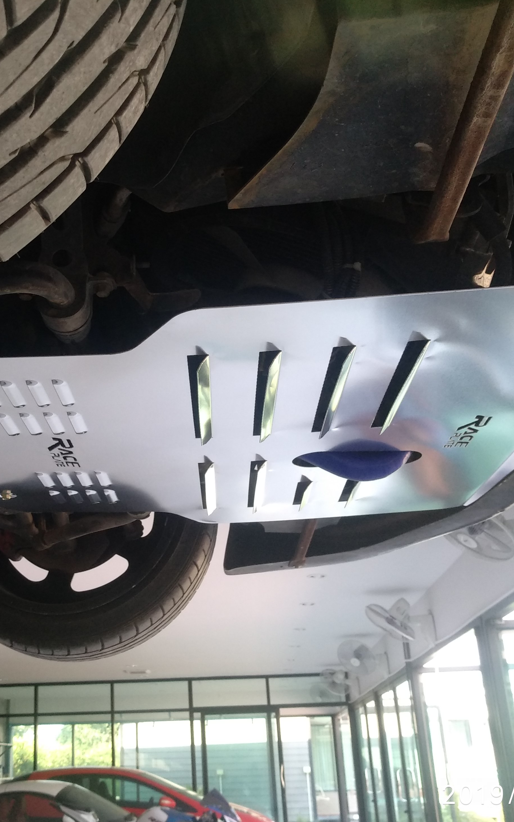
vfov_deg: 59.6
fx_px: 717
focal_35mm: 32
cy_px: 418
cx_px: 162
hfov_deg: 38.9
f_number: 2.2
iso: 250
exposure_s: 1/100
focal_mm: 3.81
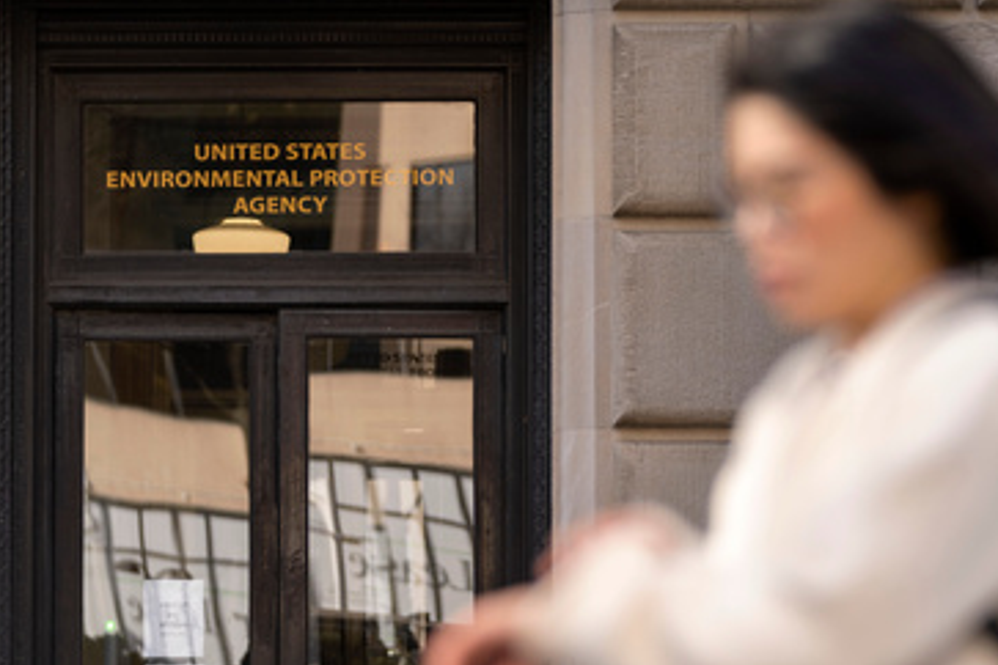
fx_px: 4380
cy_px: 444
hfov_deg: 13.0
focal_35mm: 158
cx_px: 577
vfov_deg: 8.7
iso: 250
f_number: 2.8
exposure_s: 1/640
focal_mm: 112
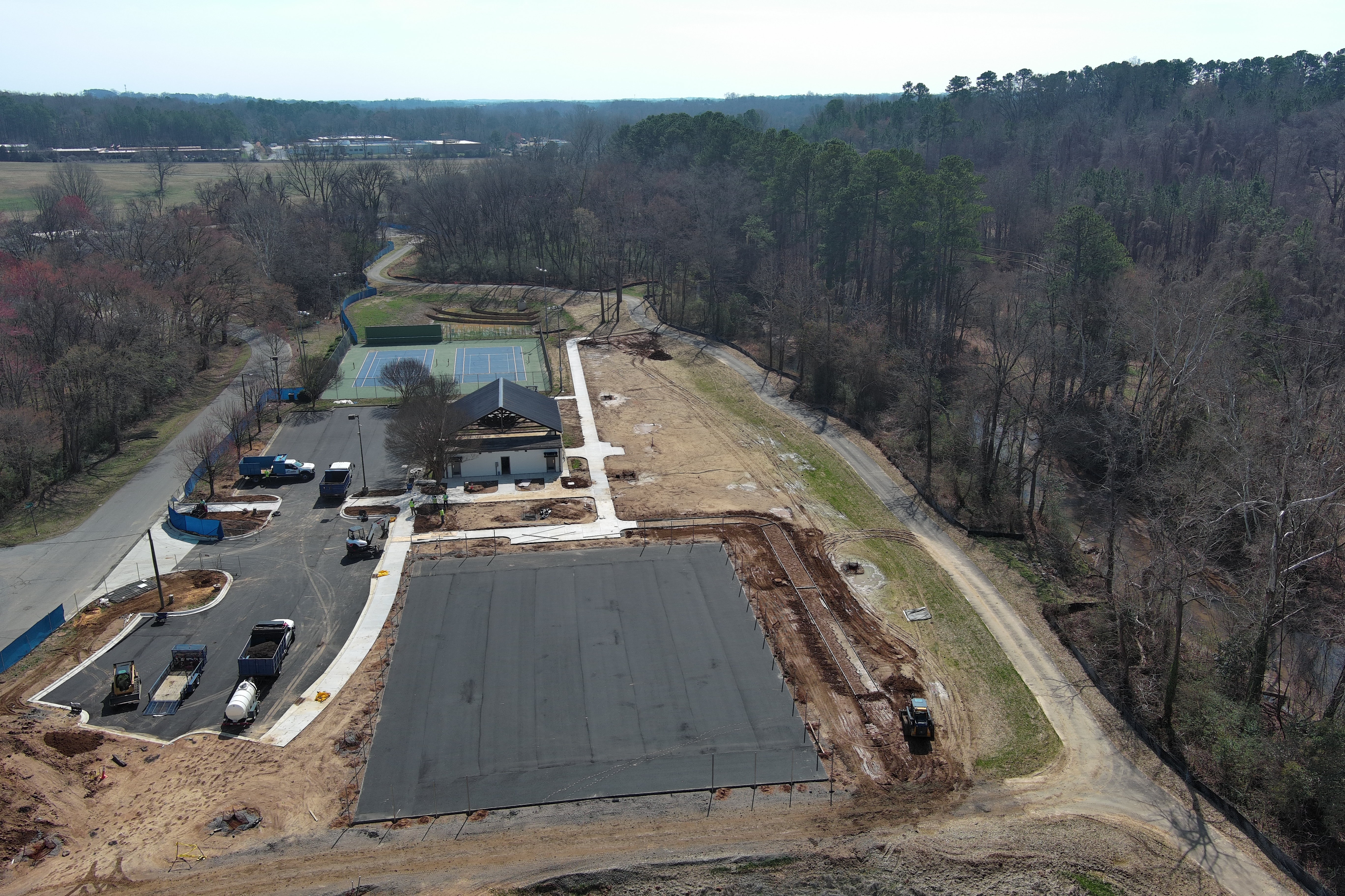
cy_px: 448
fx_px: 1083
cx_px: 672
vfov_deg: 45.0
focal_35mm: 29
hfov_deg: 63.7
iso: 100
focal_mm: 10.57
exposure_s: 1/1613
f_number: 2.8
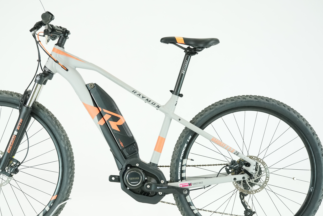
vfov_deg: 19.5
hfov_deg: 28.7
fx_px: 628
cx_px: 123
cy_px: 121
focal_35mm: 70
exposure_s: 1/200
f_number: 5.6
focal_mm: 55
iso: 2500
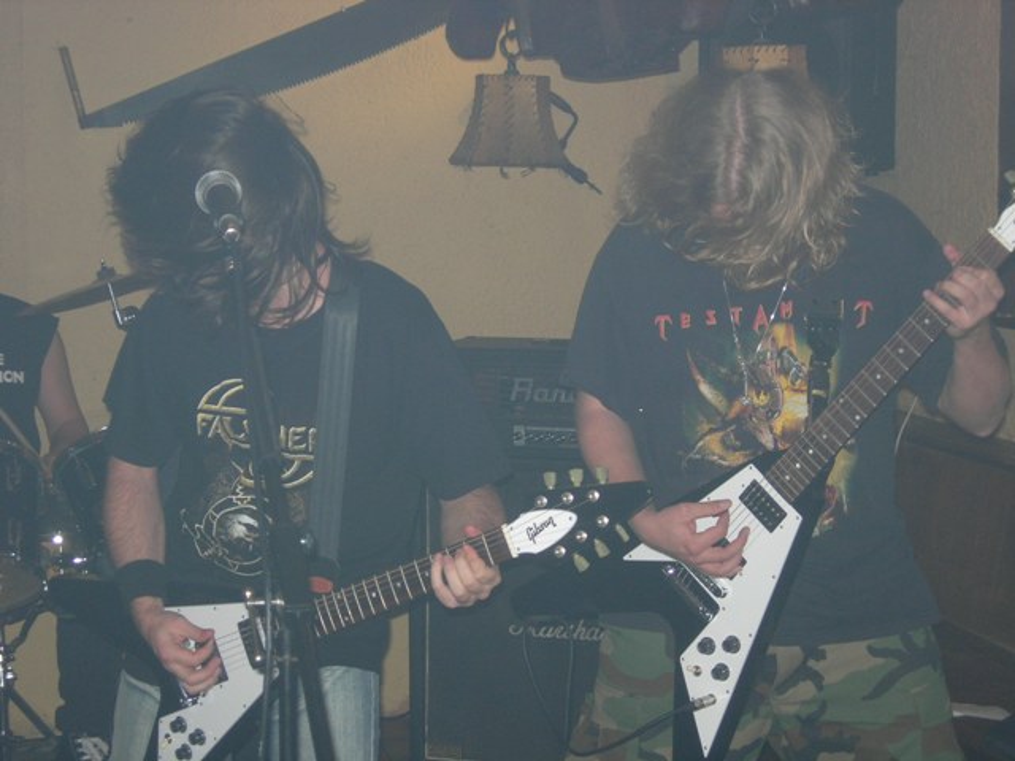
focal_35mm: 72
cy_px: 380
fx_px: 2111
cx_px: 508
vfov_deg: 20.4
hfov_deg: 27.0
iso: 93
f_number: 3.7
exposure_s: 1/60.1
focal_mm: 14.9
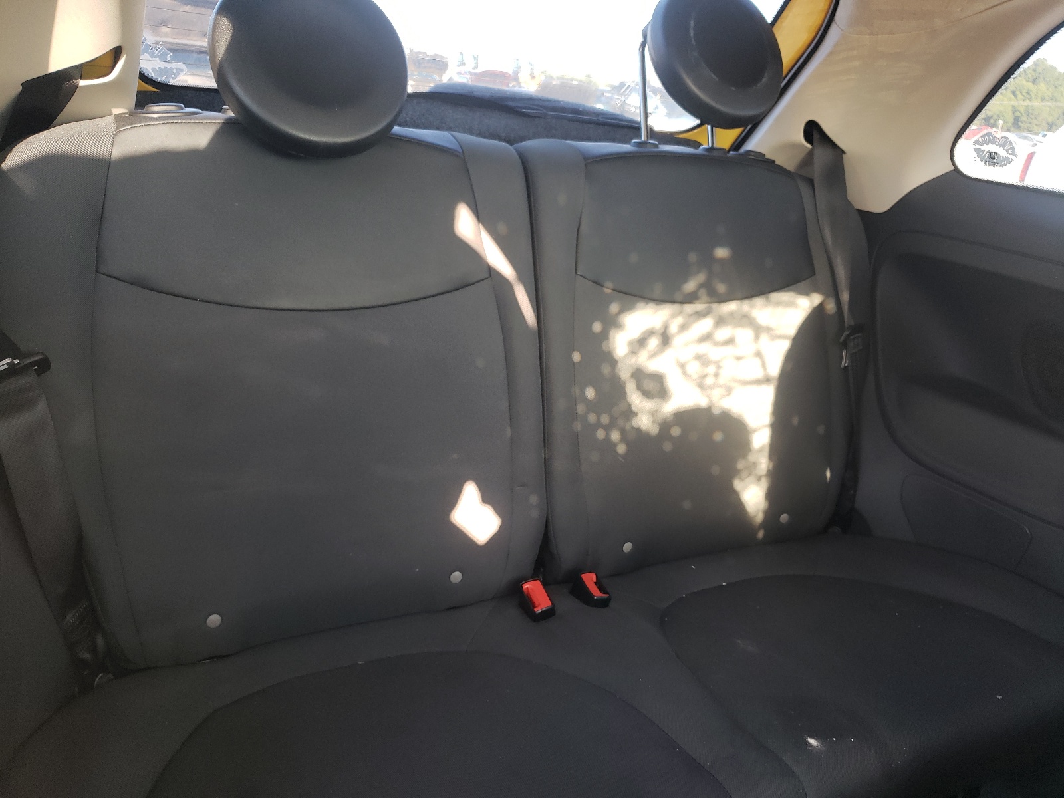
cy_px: 399
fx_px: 799
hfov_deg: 67.3
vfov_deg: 53.1
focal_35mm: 26
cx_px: 532
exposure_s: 1/100
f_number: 1.5
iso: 70
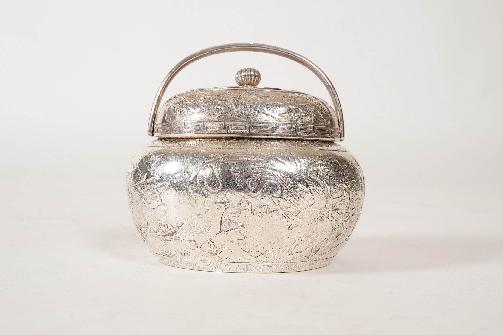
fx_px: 629
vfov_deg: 29.9
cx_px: 252
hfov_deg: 43.6
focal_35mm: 45
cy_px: 168
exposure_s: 1/125
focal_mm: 30
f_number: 16
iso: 400
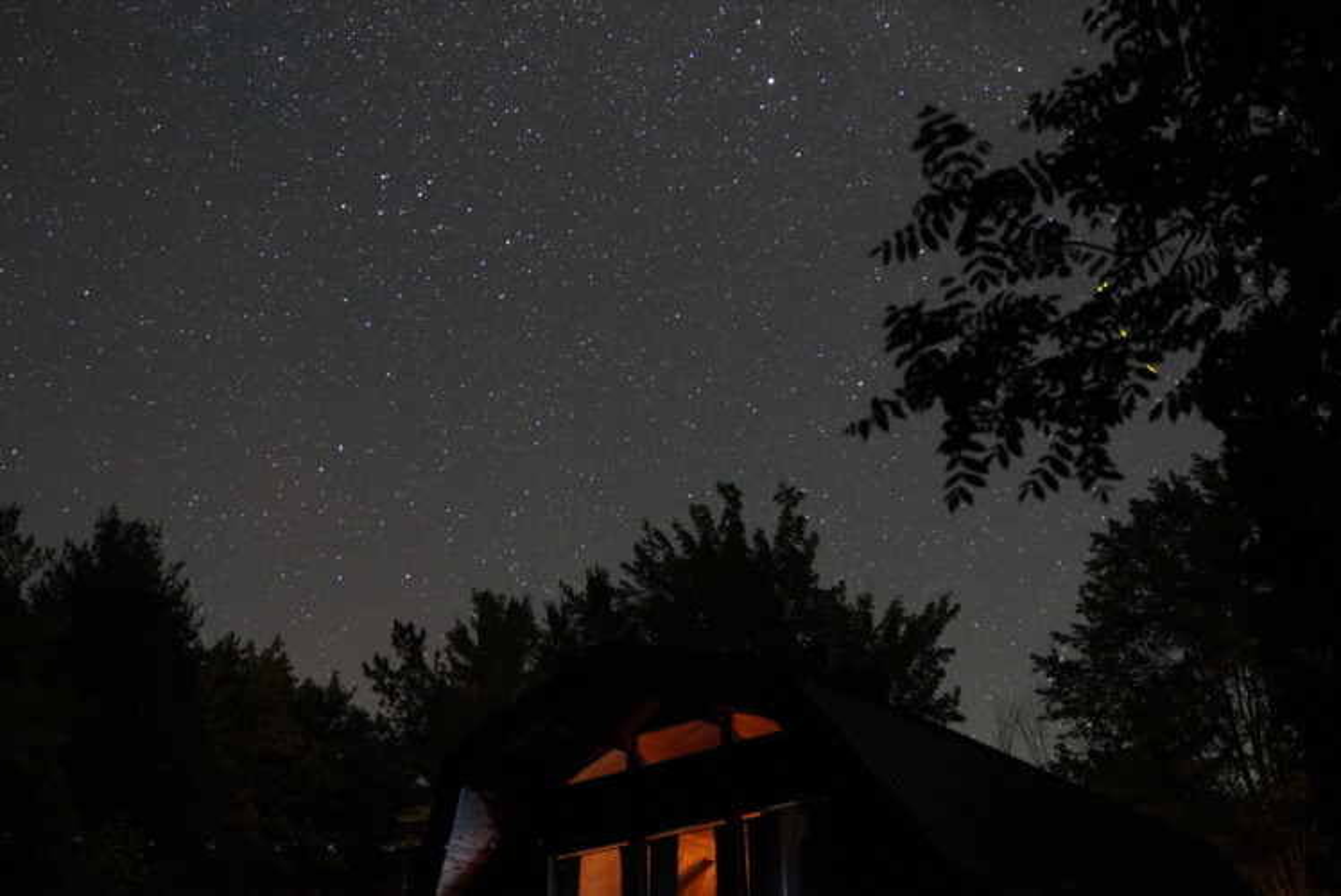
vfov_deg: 31.9
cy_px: 448
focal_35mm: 42
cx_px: 670
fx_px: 1566
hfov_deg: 46.4
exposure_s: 20
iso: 3200
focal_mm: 28
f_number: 2.8
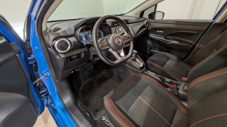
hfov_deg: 99.3
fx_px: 96
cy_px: 55
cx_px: 117
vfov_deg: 66.8
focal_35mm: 16
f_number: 2.2
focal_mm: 1.83
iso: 53
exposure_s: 1/33.3
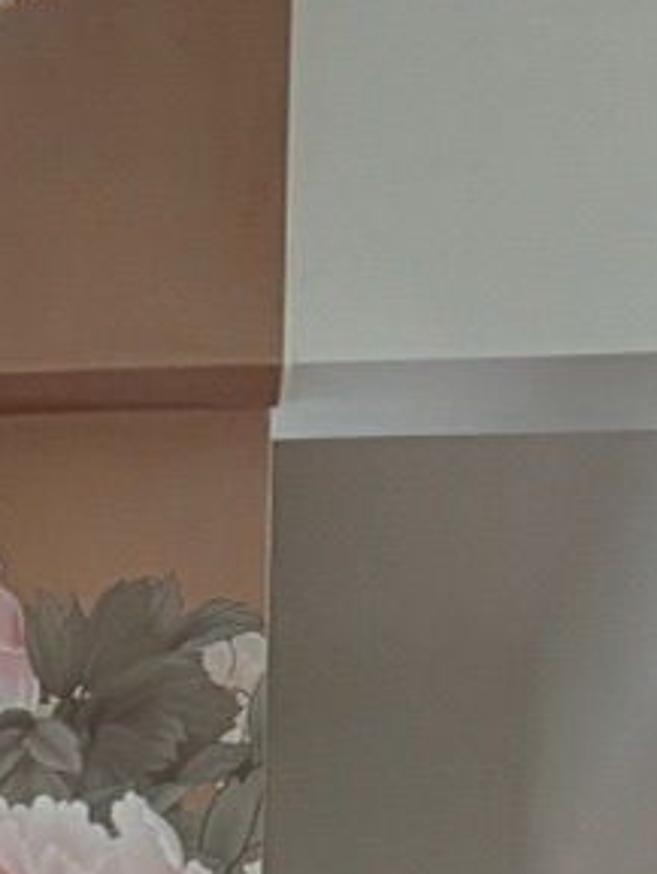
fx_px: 4552
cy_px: 1948
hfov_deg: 7.9
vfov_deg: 9.9
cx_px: -593
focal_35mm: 180
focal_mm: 5.96
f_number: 1.6
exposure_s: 1/50
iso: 320
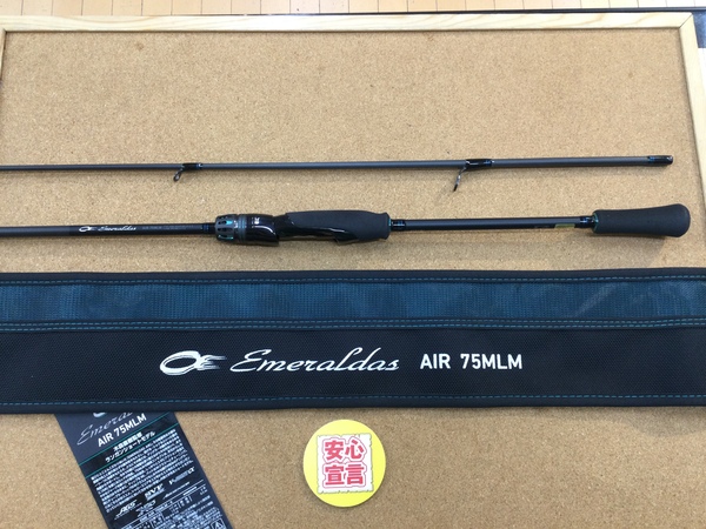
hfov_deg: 58.4
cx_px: 353
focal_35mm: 31
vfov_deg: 45.4
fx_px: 632
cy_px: 264
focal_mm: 3.3
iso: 64
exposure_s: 1/30
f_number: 2.4
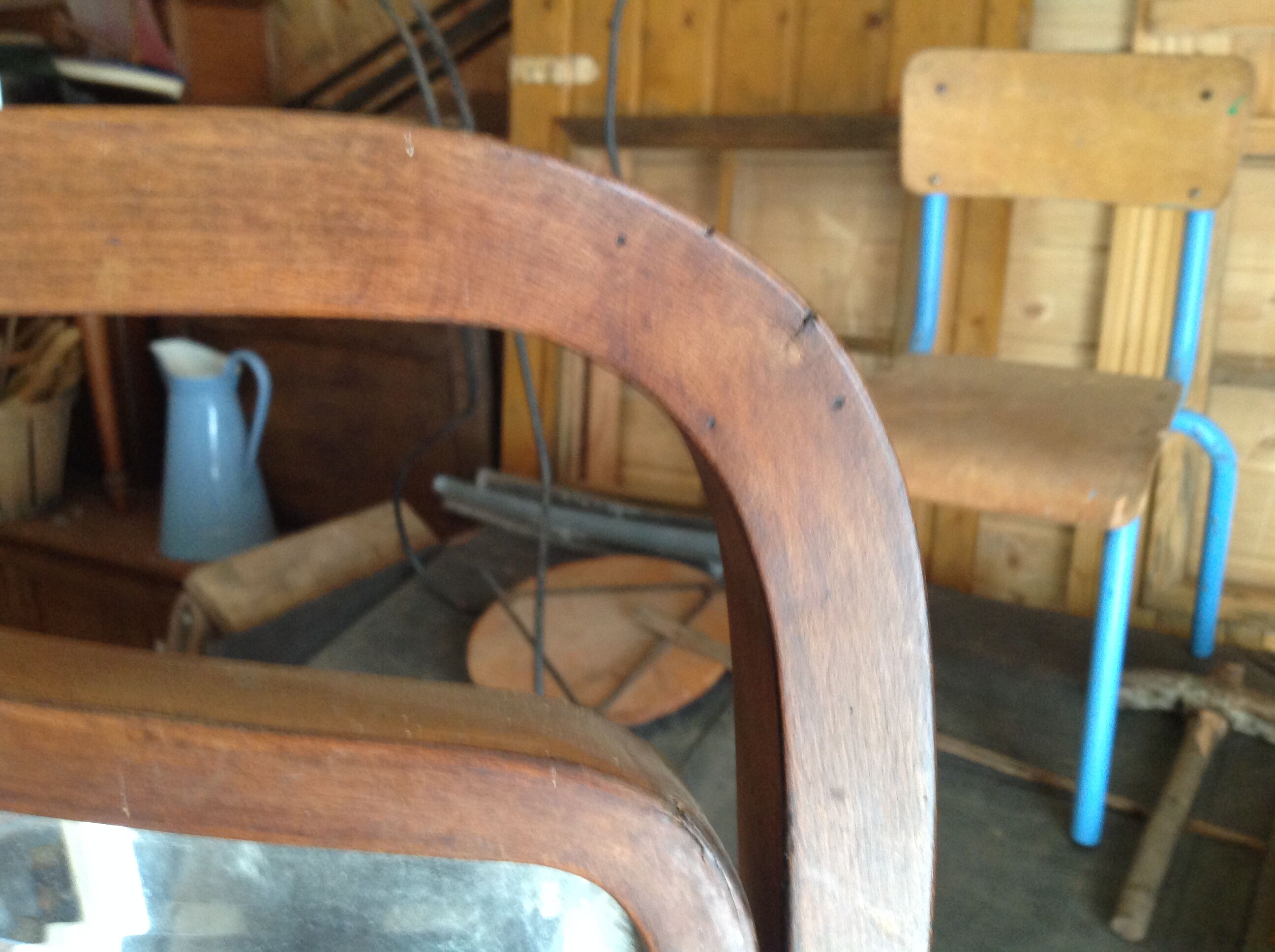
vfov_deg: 40.6
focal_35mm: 35
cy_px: 476
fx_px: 1287
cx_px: 638
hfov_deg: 52.7
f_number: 2.4
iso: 250
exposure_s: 1/15
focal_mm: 4.28
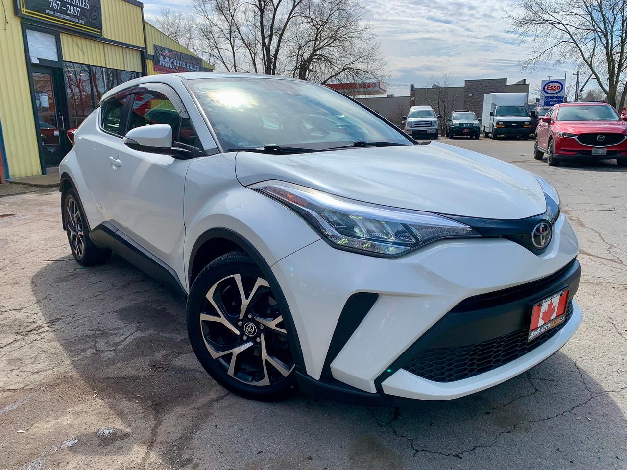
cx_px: 314
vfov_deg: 53.1
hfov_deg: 67.3
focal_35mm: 26
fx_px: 471
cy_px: 235
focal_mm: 4.25
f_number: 1.8
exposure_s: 1/2611
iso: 25
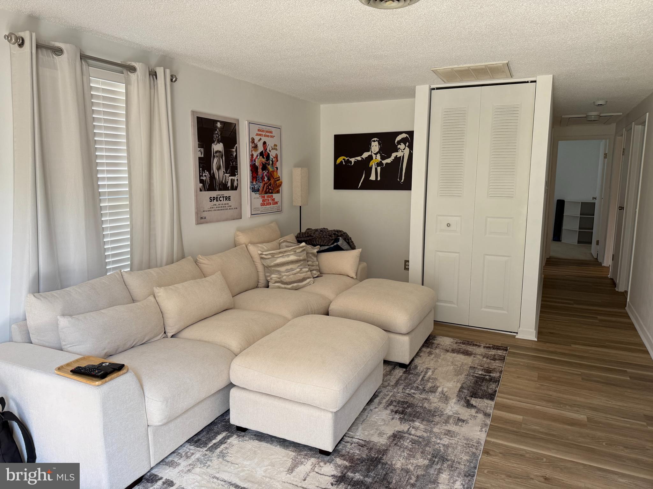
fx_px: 453
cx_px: 326
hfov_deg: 71.6
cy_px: 244
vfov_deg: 56.8
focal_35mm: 24
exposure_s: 1/121
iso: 125
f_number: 1.78
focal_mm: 6.76
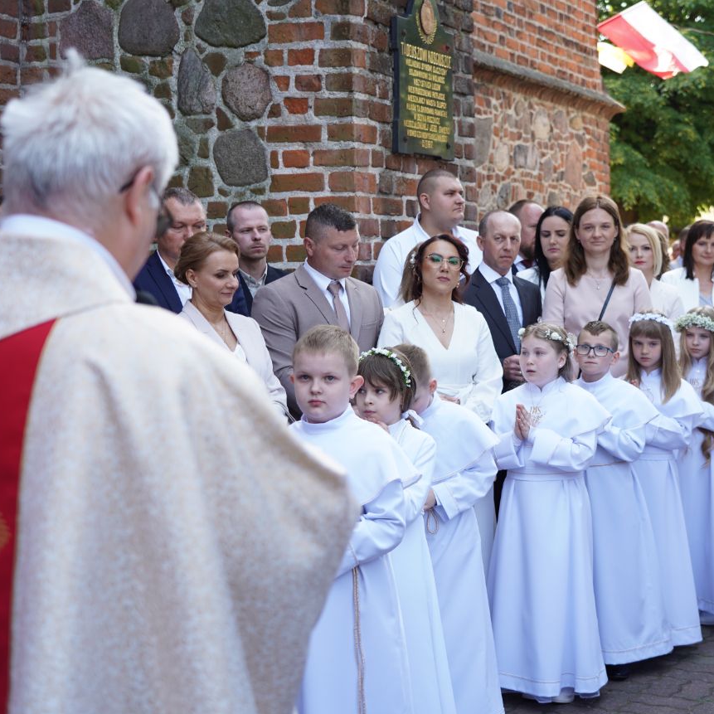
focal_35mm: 59
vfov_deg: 29.1
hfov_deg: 28.9
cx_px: 462
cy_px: 359
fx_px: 1377
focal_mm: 46
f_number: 4
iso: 125
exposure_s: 1/100
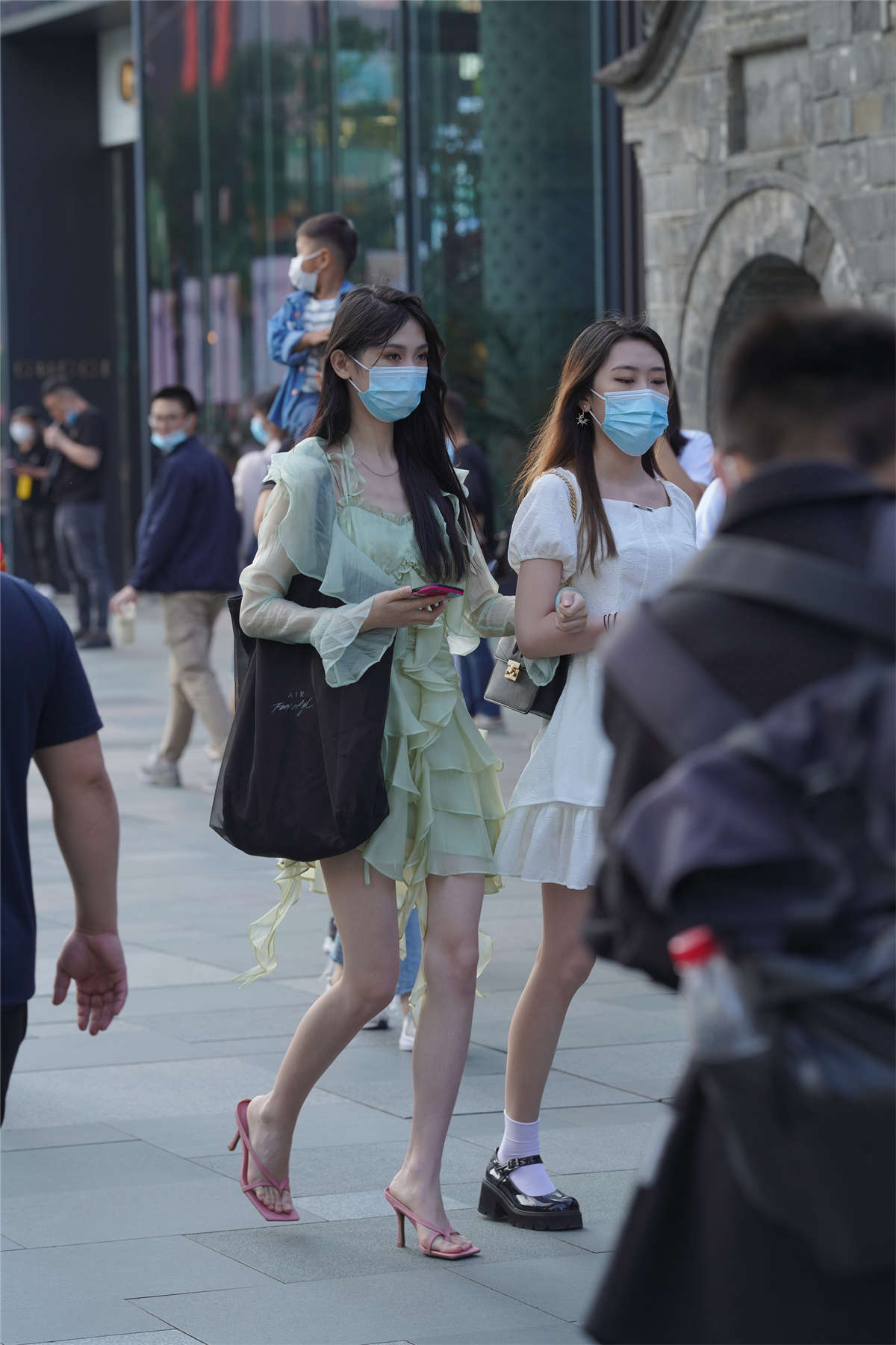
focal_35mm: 135
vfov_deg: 15.2
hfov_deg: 10.2
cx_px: 448
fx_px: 5040
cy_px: 672
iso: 500
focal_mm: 135
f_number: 5.6
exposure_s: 1/400
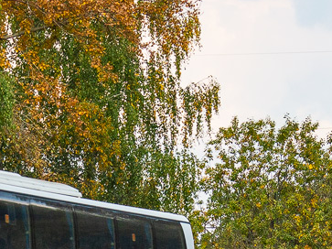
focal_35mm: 181
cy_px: 163
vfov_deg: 8.2
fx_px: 1733
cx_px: -49
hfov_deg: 10.8
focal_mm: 35
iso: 200
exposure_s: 1/500
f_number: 7.1
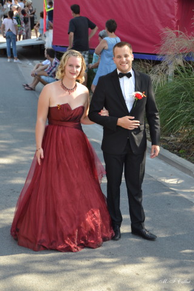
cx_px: 97
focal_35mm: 78
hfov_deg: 17.5
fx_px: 630
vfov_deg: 26.0
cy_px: 146
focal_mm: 52
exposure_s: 1/125
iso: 180
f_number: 5.6
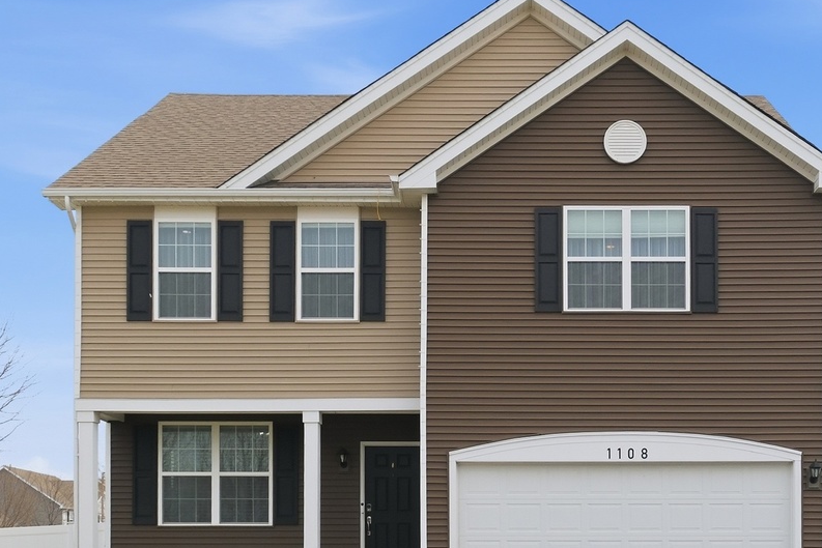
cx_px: 539
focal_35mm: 47
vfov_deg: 28.2
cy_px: 415
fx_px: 1073
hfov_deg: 41.4
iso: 640
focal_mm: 15.1
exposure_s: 1/8000
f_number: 4
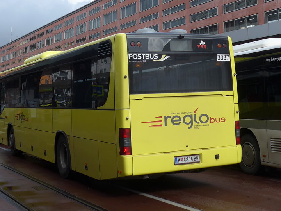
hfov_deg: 32.2
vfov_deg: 24.2
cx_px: 130
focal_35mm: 60
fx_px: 487
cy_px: 58
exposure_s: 1/1000
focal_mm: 7.5
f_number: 2.8
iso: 80
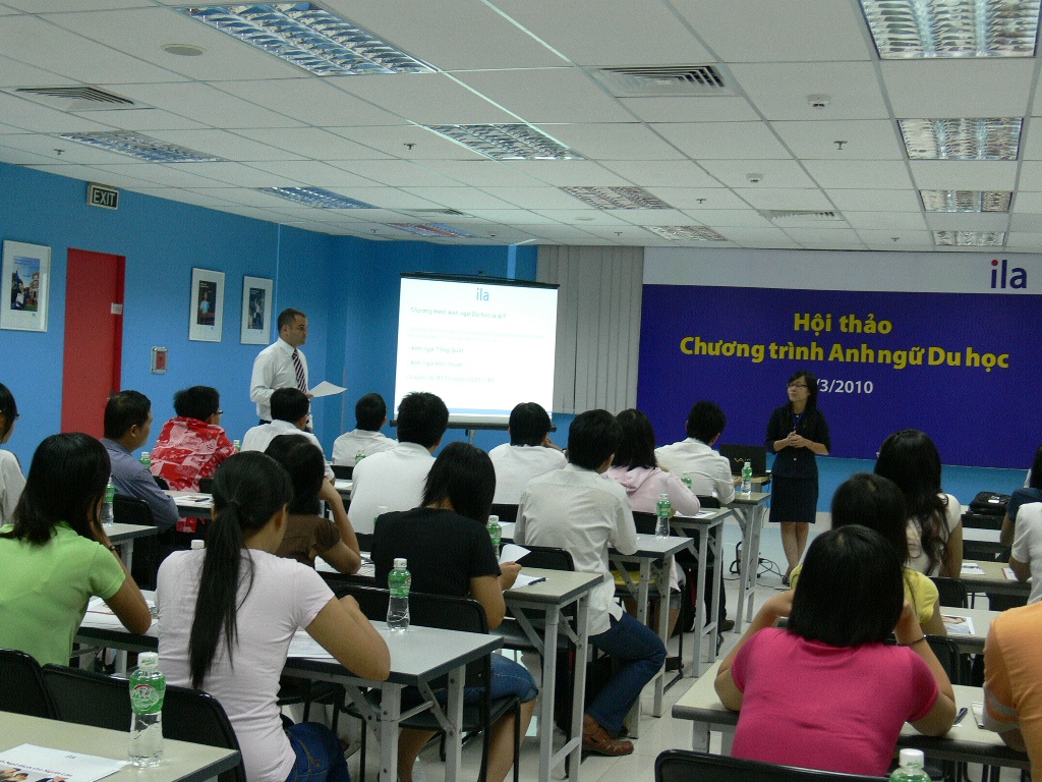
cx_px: 521
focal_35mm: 45
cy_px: 391
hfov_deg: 42.1
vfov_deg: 32.2
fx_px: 1355
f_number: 2.8
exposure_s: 1/30
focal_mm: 8.9
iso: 125
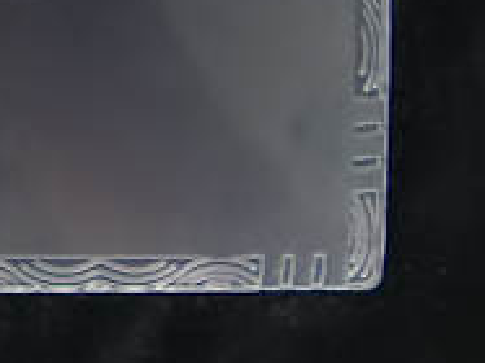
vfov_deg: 13.5
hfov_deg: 16.5
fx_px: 1414
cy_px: -227
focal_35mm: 101
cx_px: -368
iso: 500
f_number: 2.2
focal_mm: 2.26
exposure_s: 1/24
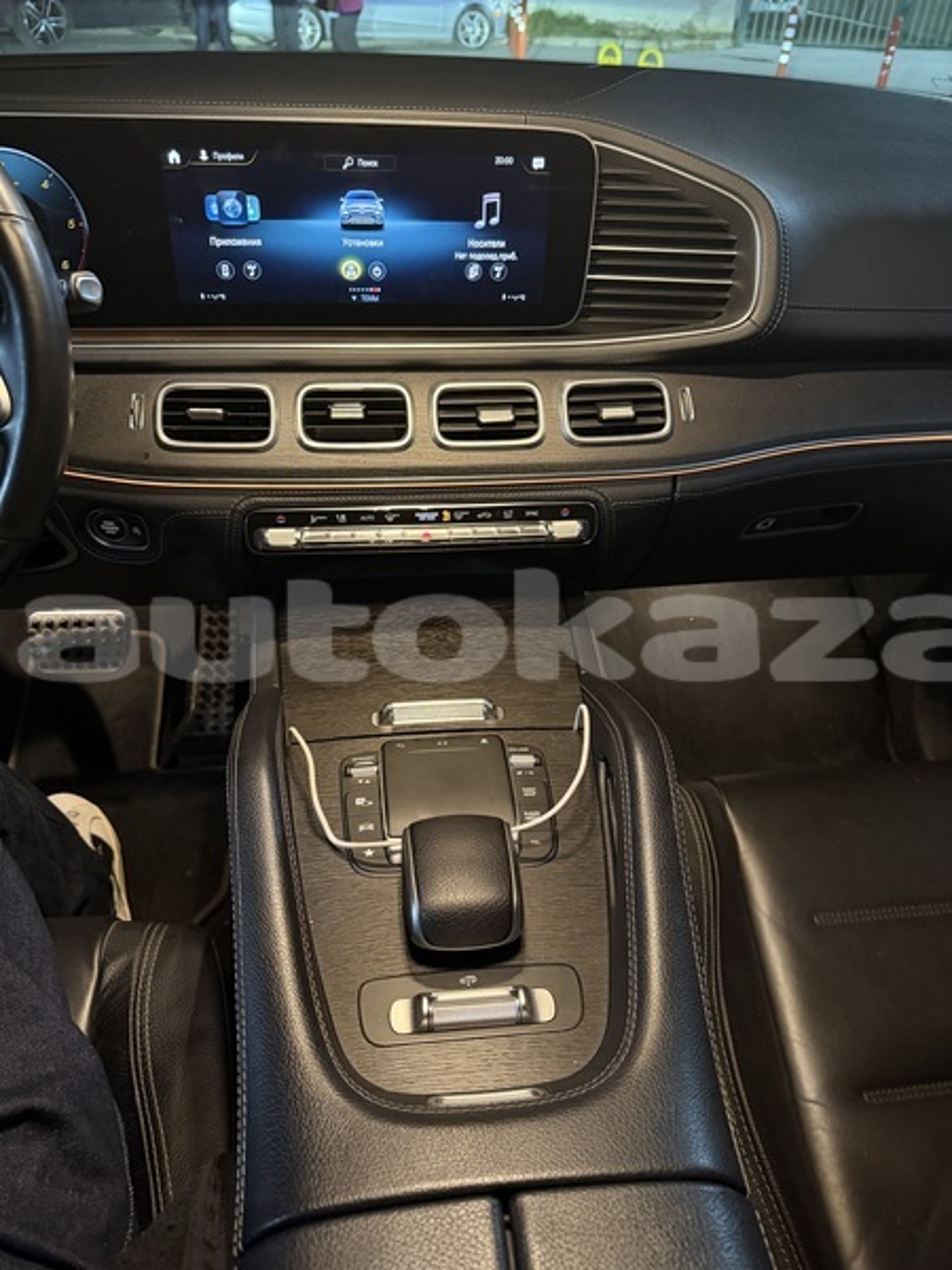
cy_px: 635
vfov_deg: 71.6
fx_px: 880
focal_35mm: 24
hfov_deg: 56.8
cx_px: 476
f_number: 1.78
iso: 800
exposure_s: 1/33
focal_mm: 6.76
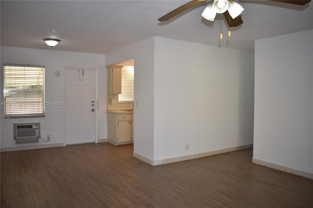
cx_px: 156
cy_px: 104
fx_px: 235
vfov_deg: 47.9
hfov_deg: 67.4
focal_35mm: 27
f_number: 3.5
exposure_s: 1/125
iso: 320
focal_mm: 18
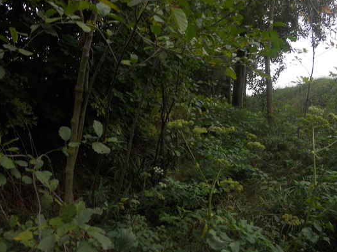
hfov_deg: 58.3
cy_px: 136
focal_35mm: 31
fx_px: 302
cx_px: 174
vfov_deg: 45.4
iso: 80
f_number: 3.2
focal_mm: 4.9
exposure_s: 1/50
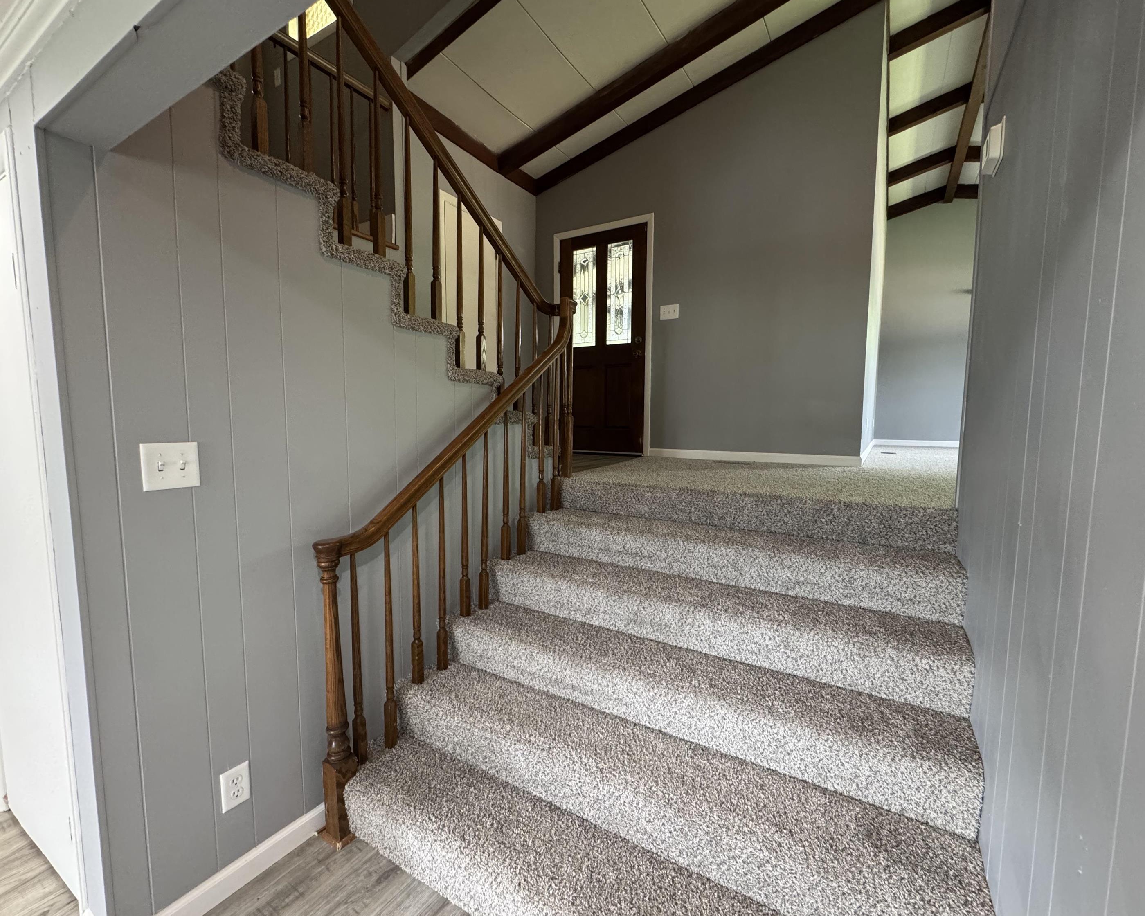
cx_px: 589
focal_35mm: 15
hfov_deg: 96.8
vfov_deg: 84.0
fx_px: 508
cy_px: 467
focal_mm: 2.22
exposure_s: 1/60
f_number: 2.2
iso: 400
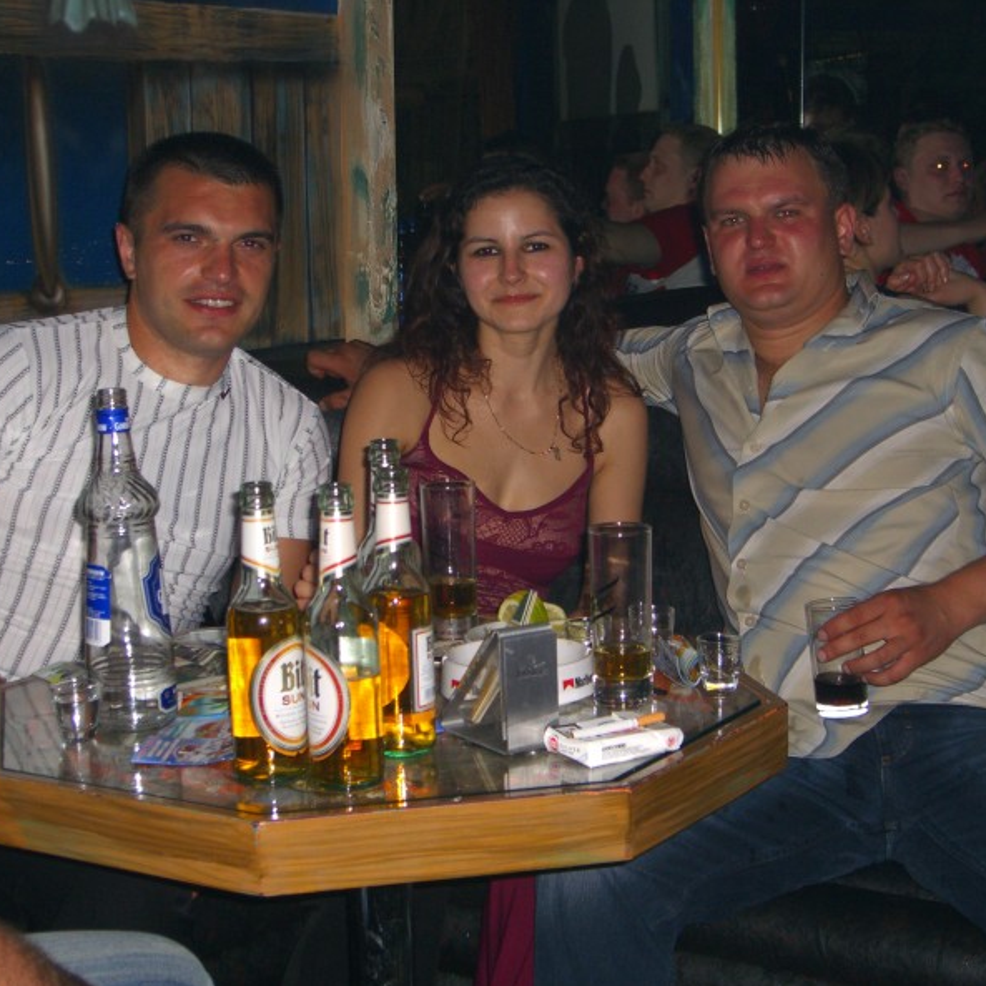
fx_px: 2191
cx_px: 484
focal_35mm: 68
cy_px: 495
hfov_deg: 25.4
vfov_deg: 25.4
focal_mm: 11.8
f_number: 3.6
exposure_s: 1/60
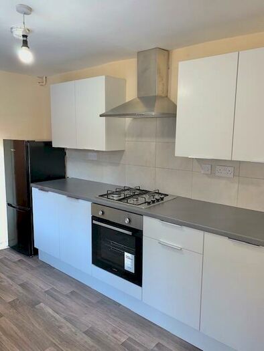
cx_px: 132
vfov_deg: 67.3
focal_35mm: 26
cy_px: 176
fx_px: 264
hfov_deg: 53.1
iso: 40
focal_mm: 4.25
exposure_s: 1/24
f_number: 1.8
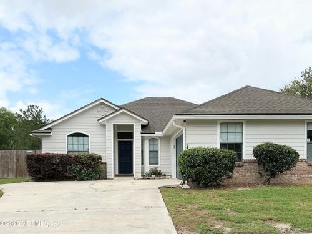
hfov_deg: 61.7
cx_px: 156
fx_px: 261
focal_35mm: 29
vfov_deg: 48.2
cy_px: 117
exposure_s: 1/2801
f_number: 1.8
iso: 25
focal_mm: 3
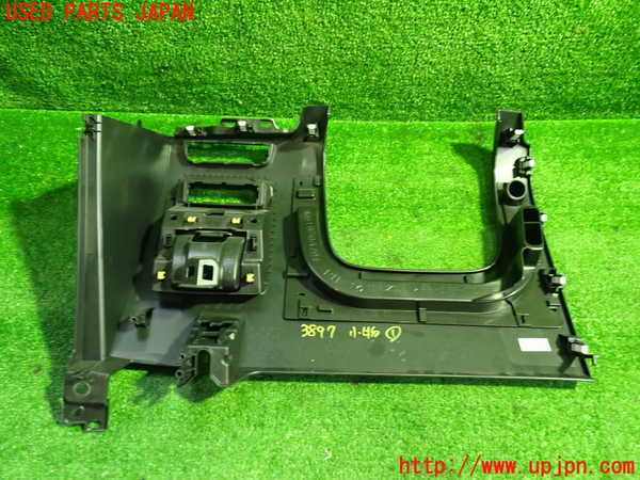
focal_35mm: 30
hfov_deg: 60.0
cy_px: 240
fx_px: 555
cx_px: 320
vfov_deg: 46.8
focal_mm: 5.4
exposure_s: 1/30
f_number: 2.3
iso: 640
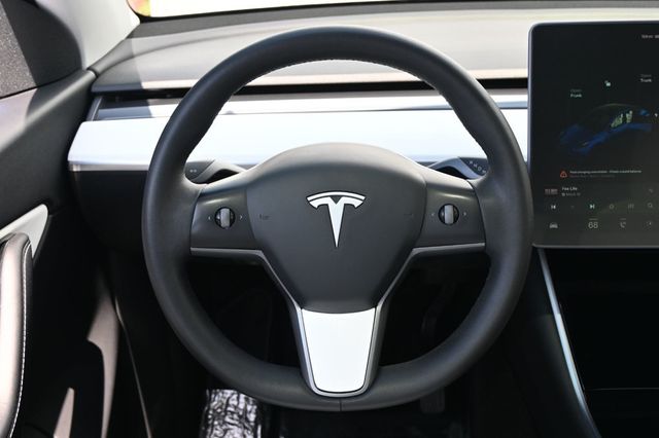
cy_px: 219
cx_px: 330
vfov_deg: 29.4
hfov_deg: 43.0
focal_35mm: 46
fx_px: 837
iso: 450
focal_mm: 30.5
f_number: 4.8
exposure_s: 1/125
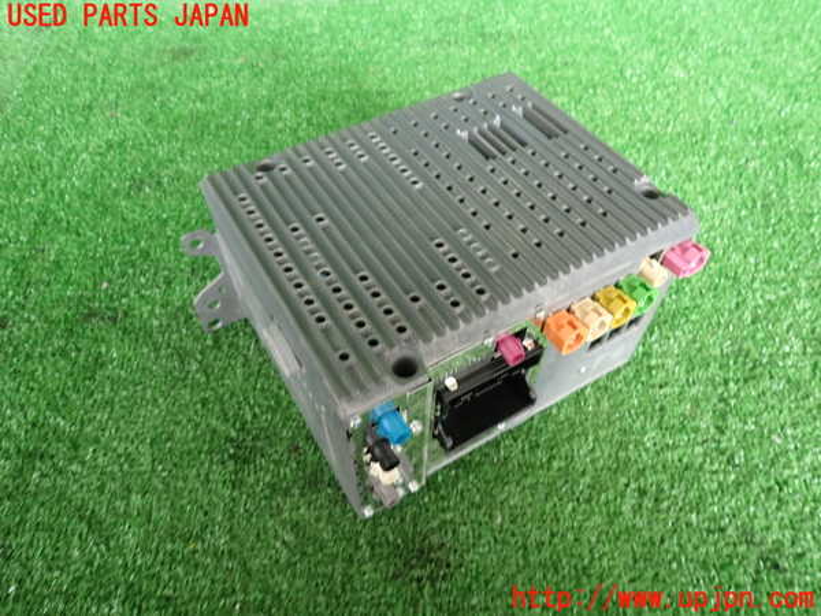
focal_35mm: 25
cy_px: 308
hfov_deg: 69.4
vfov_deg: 54.9
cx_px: 410
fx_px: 593
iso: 200
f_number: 2
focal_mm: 4.5
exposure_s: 1/40
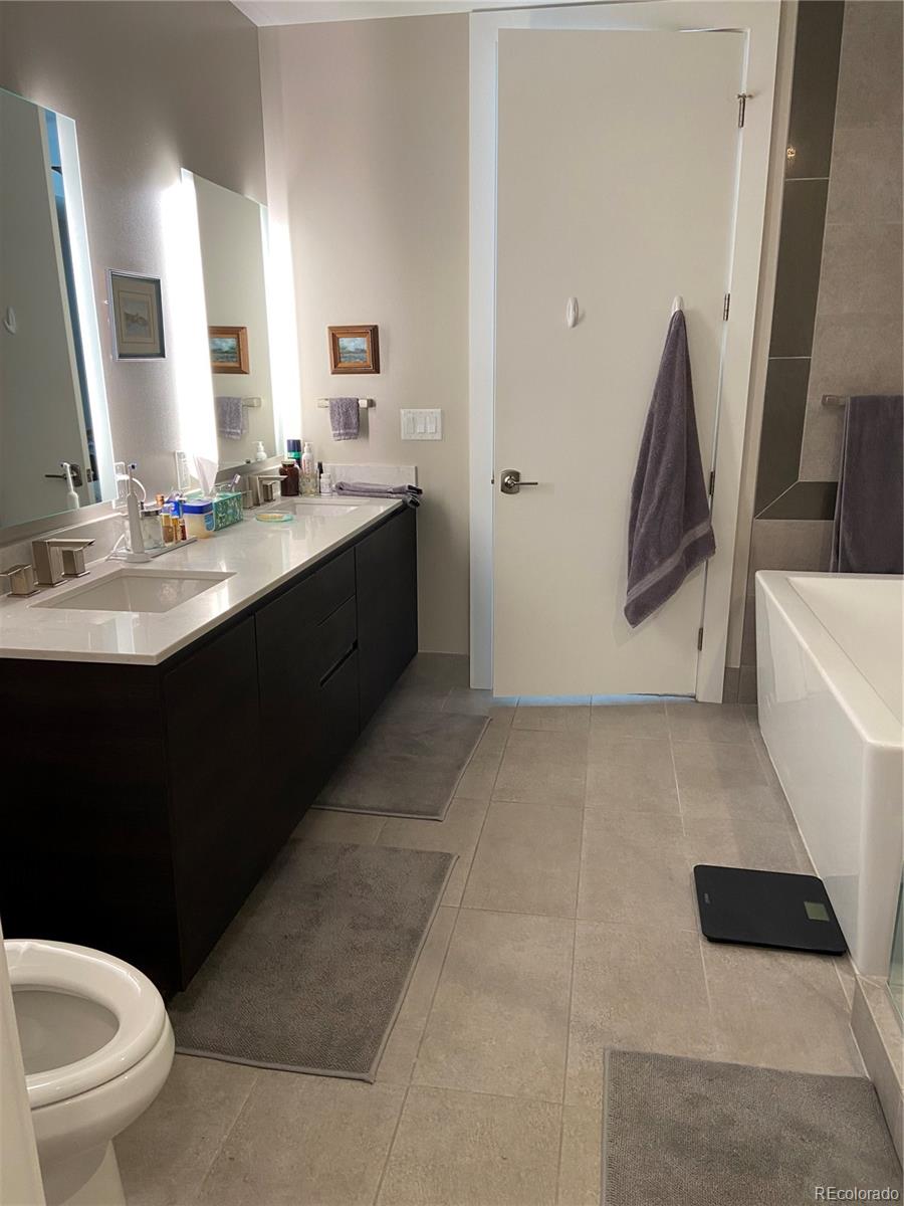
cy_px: 603
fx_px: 905
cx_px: 452
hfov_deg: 53.1
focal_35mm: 26
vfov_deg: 67.3
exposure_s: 1/60
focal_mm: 4.25
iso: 100
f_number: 1.8
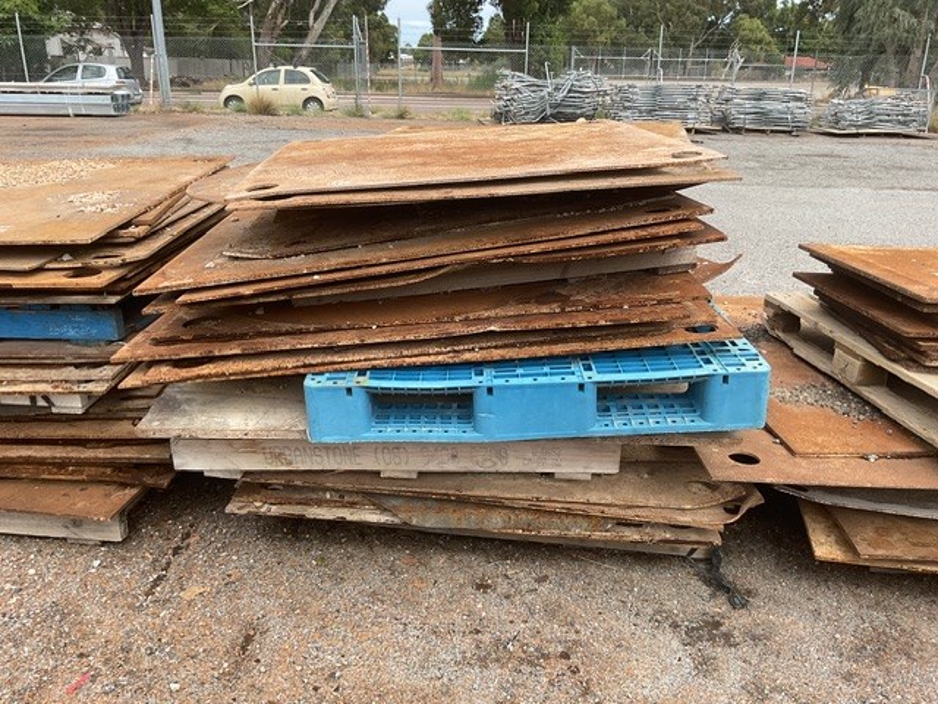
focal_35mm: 29
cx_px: 469
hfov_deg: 61.7
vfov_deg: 48.2
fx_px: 786
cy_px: 352
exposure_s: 1/883
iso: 16
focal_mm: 3
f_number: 1.8
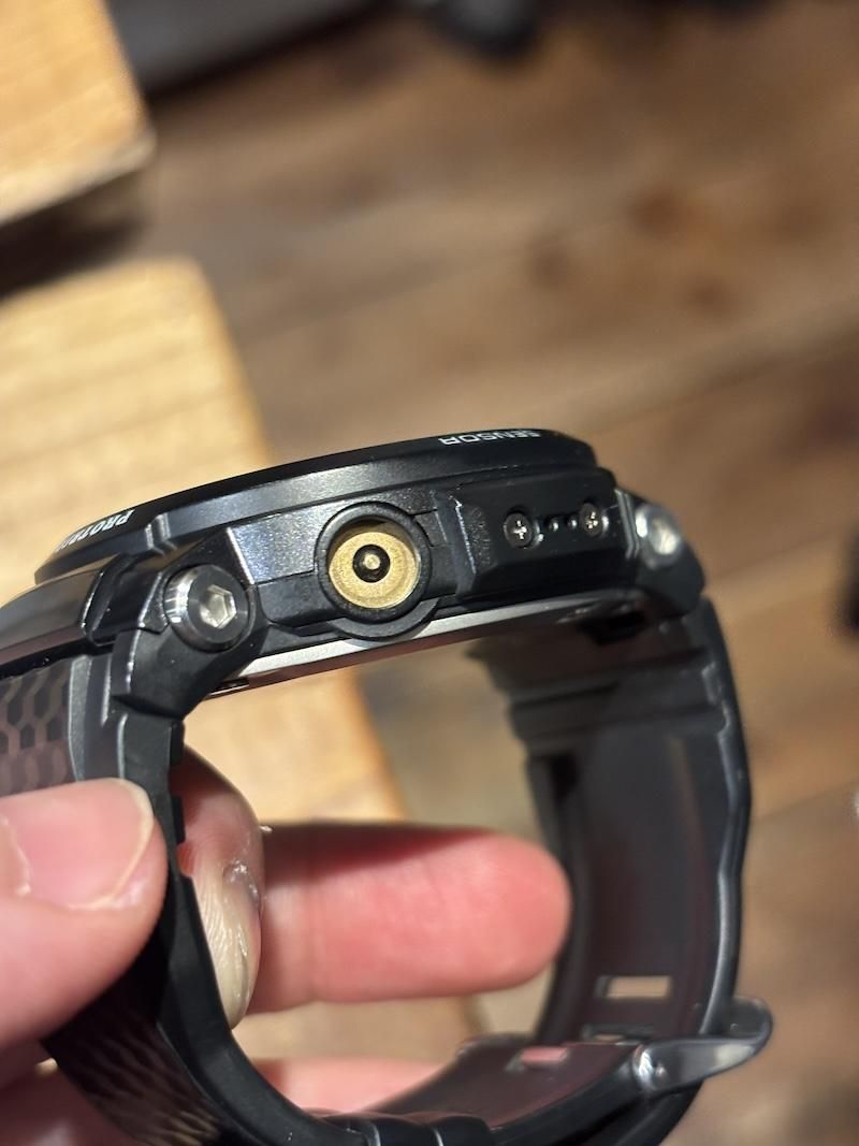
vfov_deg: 36.8
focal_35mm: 52
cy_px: 573
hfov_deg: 28.0
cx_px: 430
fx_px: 1721
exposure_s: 1/40
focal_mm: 5.96
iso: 250
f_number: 1.6
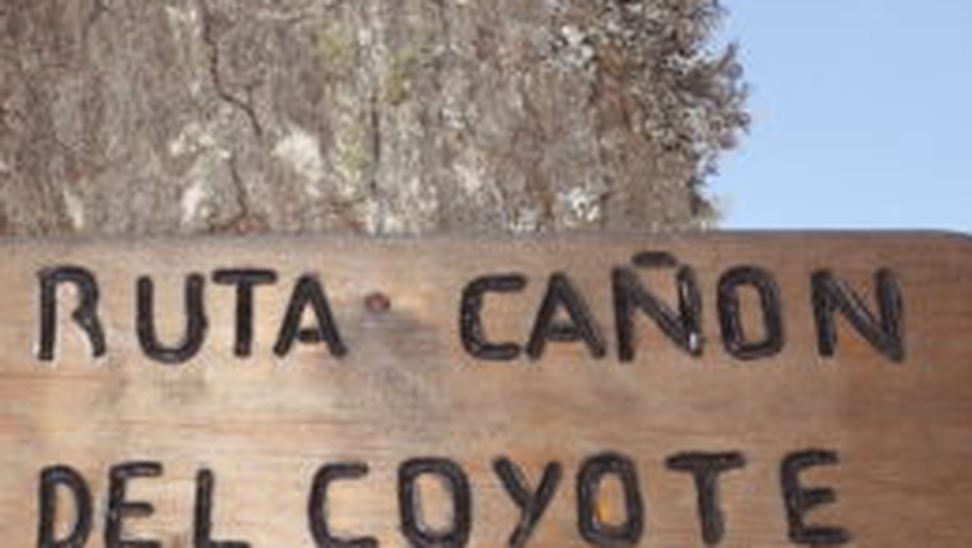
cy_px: 462
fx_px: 1754
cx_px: 195
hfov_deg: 30.2
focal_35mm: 68
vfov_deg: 17.6
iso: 125
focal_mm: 10.4
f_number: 5.6
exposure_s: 1/160
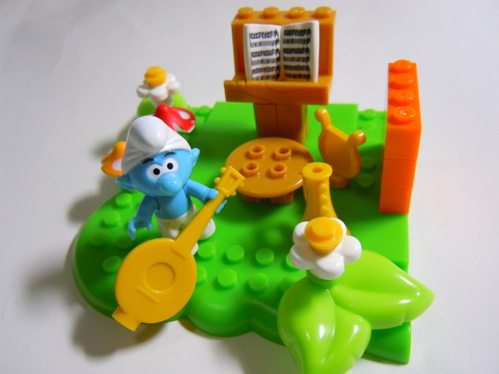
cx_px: 250
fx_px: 432
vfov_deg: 46.8
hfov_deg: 60.0
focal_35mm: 30
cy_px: 187
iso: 400
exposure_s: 1/50
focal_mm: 5.4
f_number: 3.5
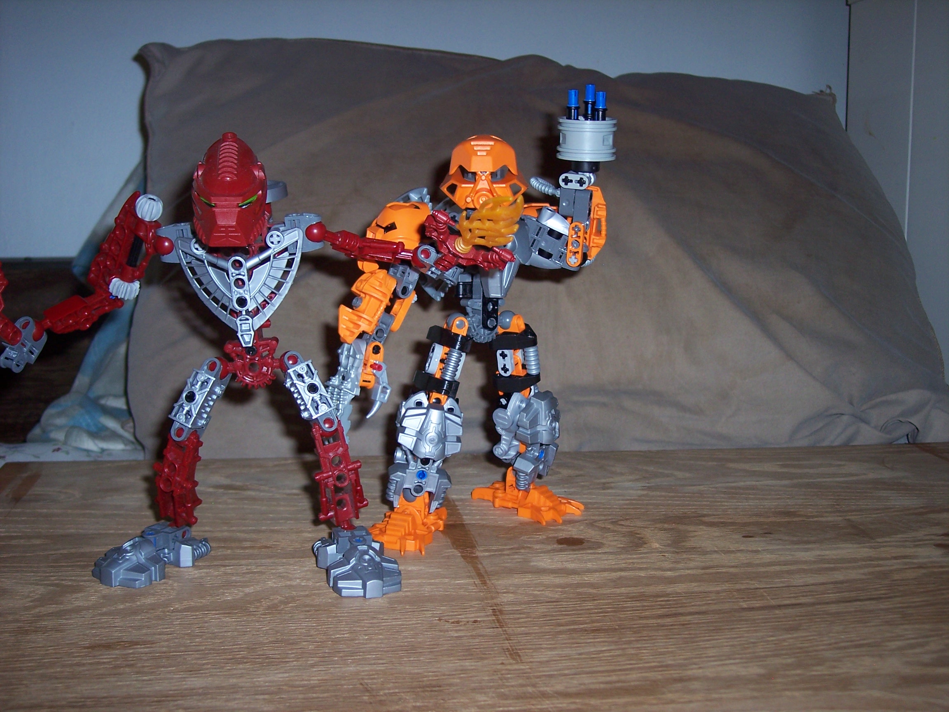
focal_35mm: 39
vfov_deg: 36.8
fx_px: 1069
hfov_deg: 47.9
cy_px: 356
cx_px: 474
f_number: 2.8
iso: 100
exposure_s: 1/60
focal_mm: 8
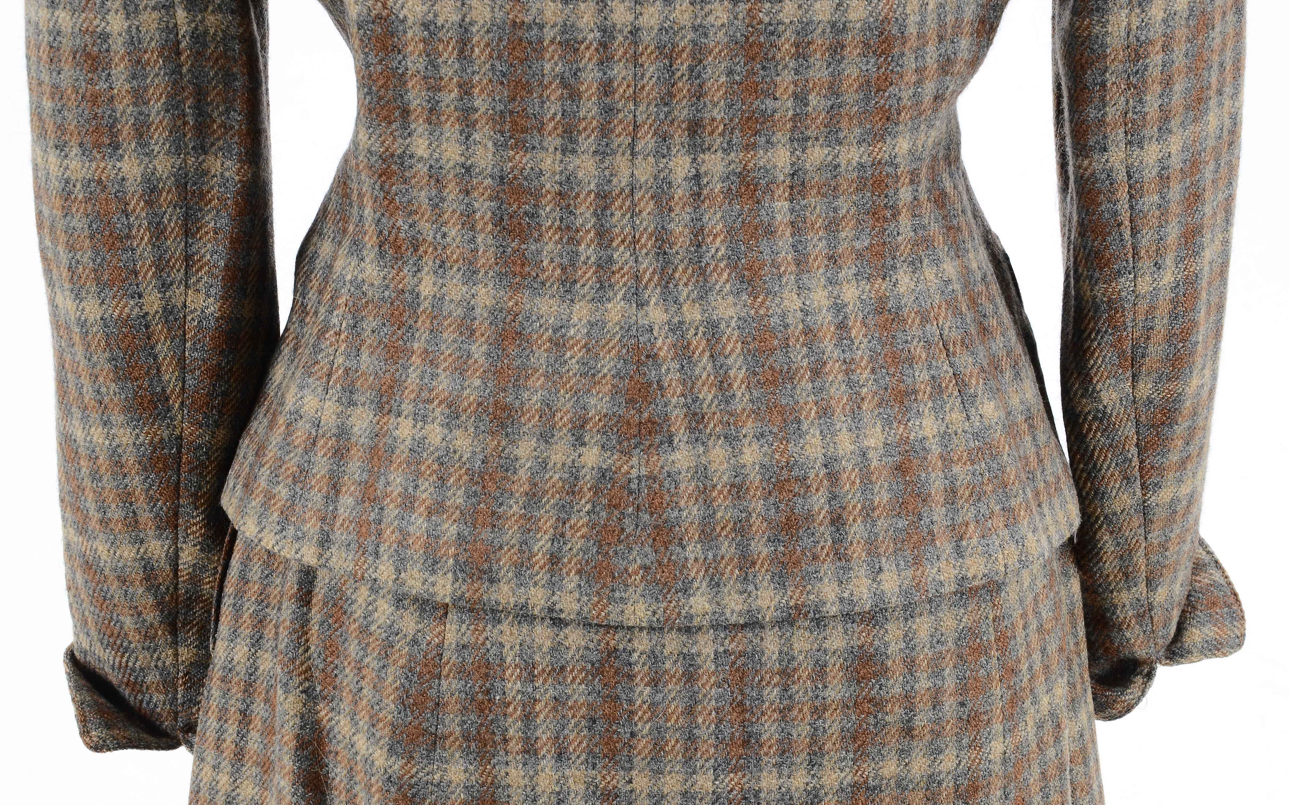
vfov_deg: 16.3
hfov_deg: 25.8
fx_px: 2810
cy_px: 425
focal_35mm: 80
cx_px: 647
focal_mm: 52
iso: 400
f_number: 11
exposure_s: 1/80
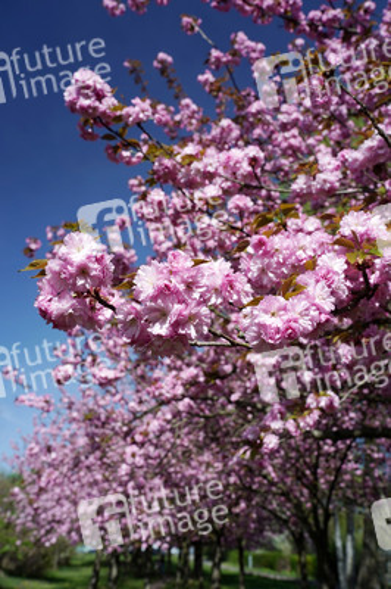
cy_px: 294
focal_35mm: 33
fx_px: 539
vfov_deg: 57.3
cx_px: 196
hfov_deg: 39.9
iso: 320
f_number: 8
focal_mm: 33
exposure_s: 1/320
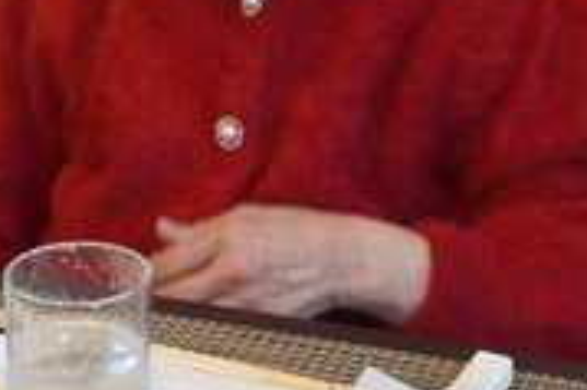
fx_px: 1971
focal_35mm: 121
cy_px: -72
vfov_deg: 11.1
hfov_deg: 16.9
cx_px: 233
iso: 5000
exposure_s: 1/160
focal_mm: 24
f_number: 4.5
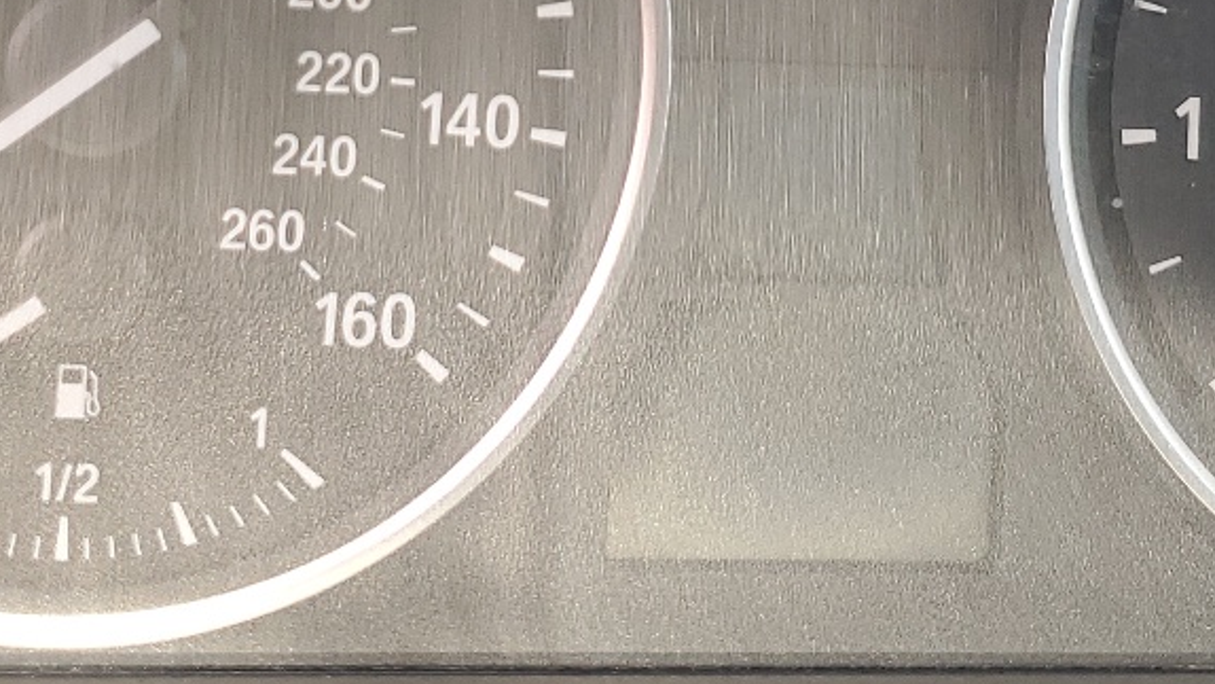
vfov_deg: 14.8
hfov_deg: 26.8
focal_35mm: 79
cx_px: 631
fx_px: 2545
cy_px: -148
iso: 50
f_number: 1.5
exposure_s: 1/133
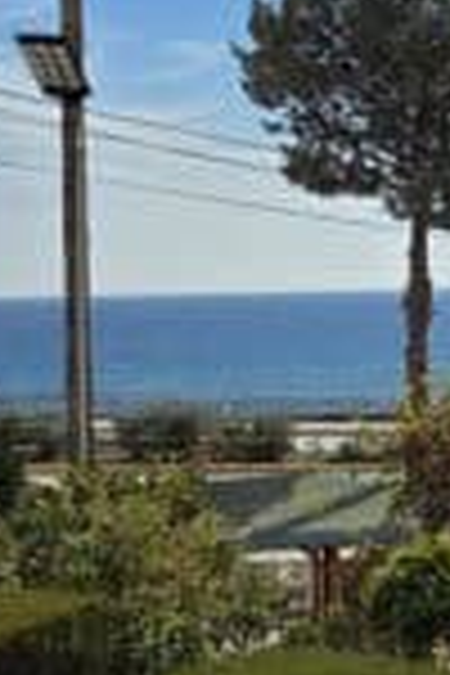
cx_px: 648
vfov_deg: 28.1
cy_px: 310
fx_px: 1350
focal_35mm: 72
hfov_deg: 17.3
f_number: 1.9
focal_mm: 2.2
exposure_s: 1/4744
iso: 40
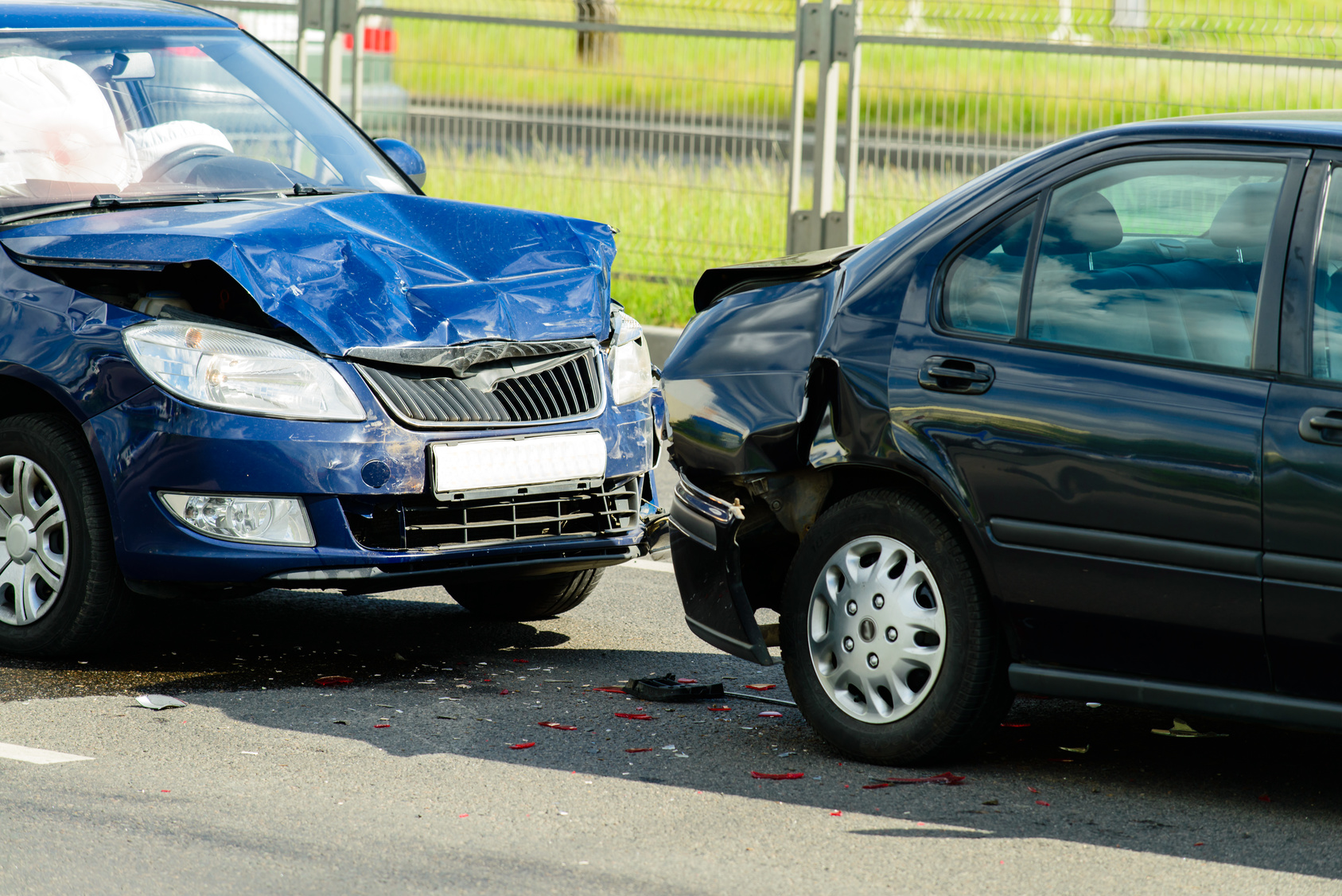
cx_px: 671
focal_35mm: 200
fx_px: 7458
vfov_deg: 6.9
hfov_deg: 10.3
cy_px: 448
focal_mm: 200
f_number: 5.6
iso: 200
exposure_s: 1/320
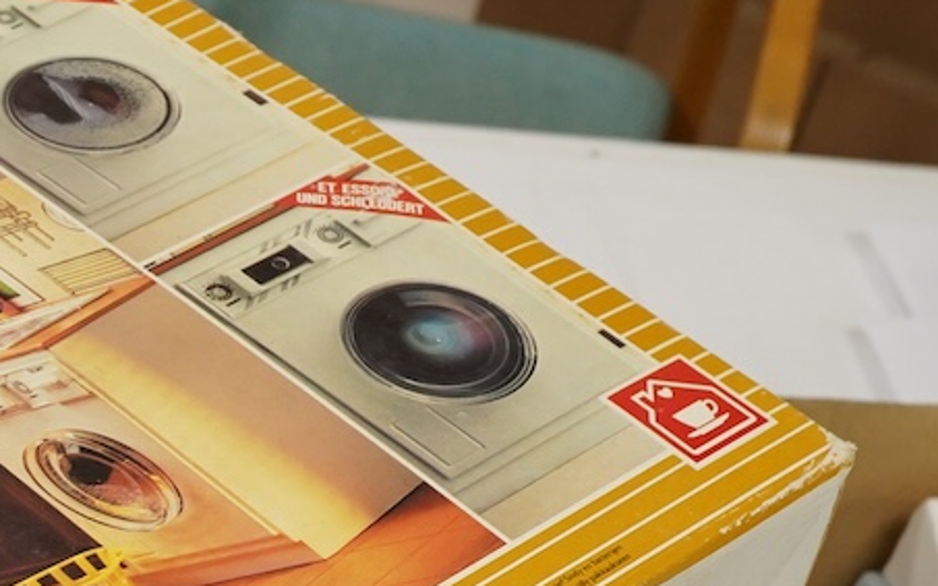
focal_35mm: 114
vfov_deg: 11.4
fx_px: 2914
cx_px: -138
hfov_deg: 17.6
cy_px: 605
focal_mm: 30
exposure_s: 1/100
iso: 2000
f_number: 11
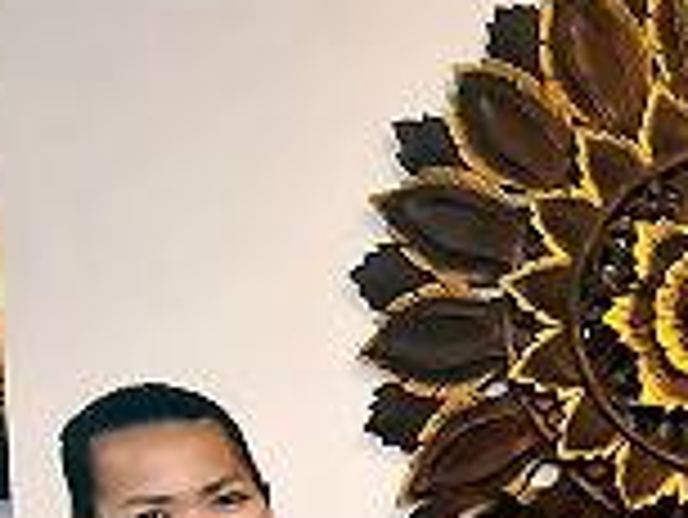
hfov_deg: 30.9
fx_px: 1014
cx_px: 850
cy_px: 662
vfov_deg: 25.0
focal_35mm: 51
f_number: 2.2
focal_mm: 1.74
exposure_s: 1/50
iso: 200
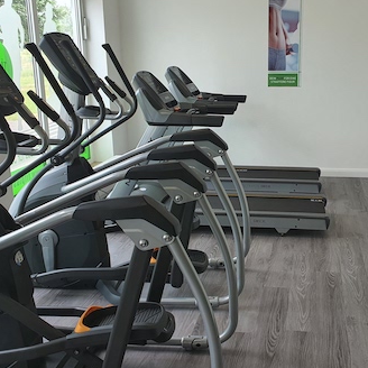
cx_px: 240
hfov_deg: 39.6
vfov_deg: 40.0
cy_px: 186
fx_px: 505
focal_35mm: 42
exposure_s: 1/100
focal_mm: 4.3
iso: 64
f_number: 2.4
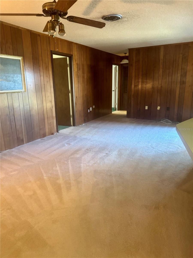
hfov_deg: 56.8
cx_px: 96
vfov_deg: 71.6
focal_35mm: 24
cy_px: 129
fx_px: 178
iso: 640
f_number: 1.78
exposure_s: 1/60
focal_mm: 6.76
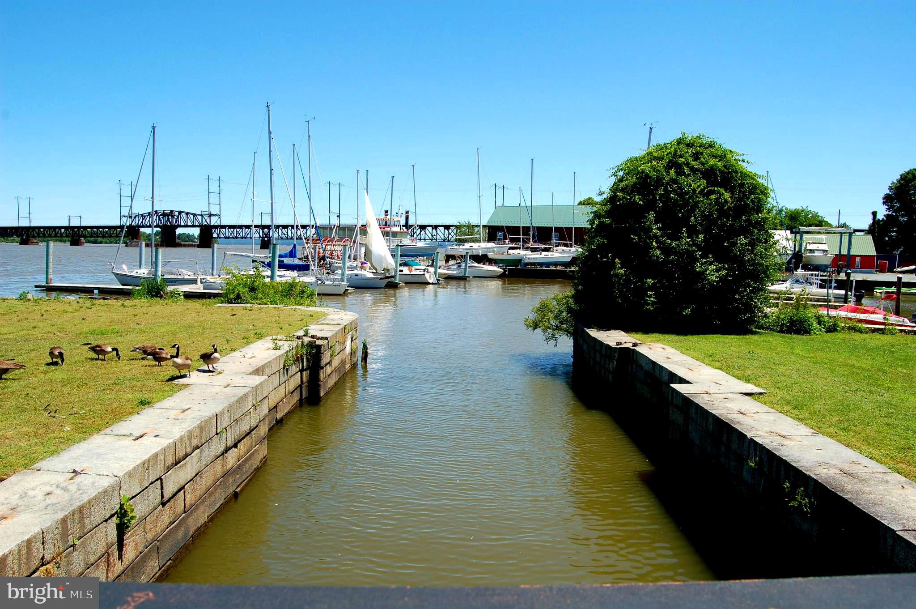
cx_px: 458
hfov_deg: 67.4
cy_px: 304
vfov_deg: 47.8
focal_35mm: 27
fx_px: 686
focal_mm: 18
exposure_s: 1/320
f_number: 9
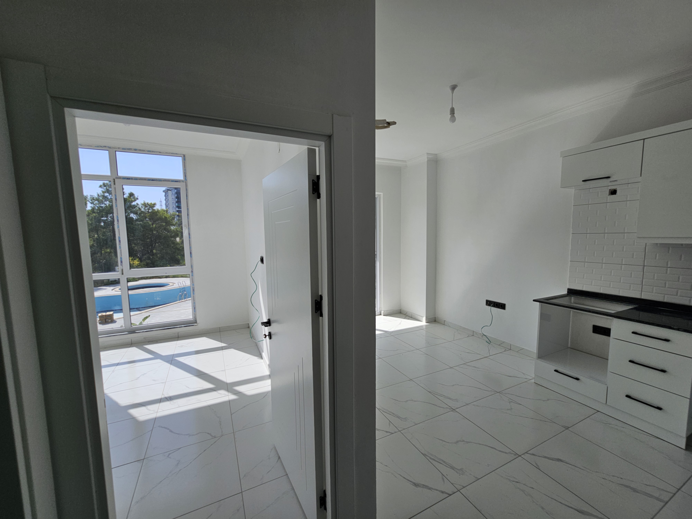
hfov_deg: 106.2
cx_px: 346
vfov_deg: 89.9
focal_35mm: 13
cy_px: 260
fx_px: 260
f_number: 2.2
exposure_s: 1/1554
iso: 50
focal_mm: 2.2
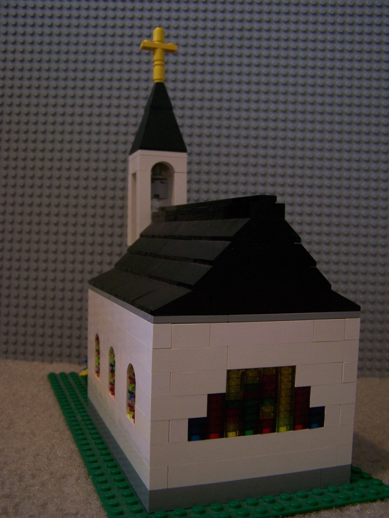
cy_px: 259
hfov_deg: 37.8
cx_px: 194
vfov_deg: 48.9
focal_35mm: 38
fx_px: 569
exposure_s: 1/8
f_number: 2.8
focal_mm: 6.3
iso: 160
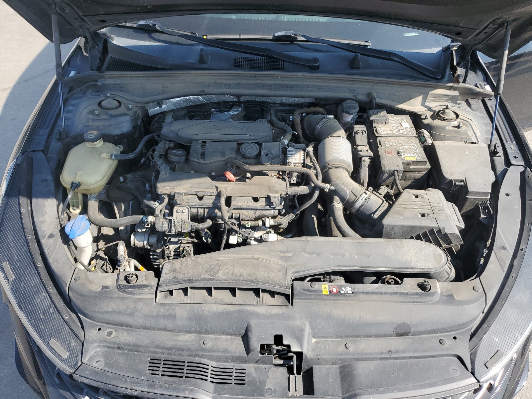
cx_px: 266
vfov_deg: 53.1
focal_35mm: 26
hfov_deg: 67.3
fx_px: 400
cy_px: 200
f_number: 1.5
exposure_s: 1/1429
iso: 50
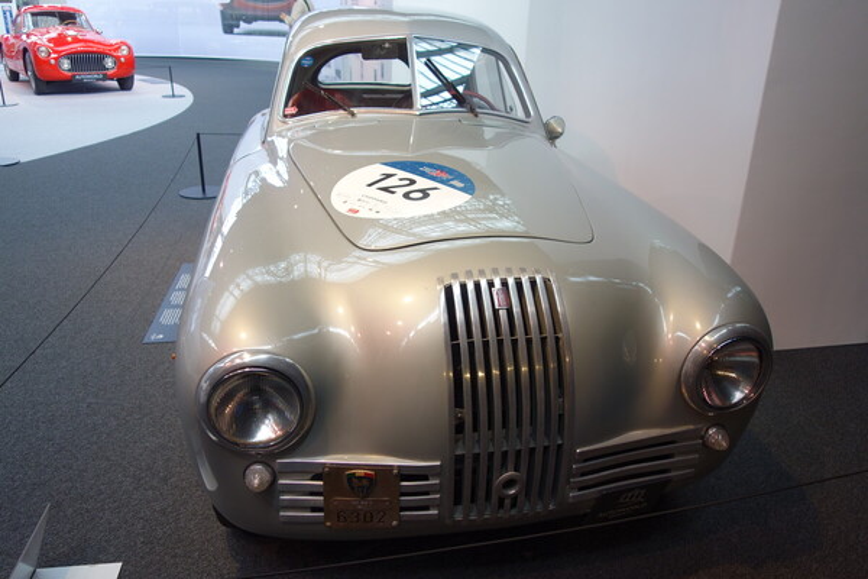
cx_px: 434
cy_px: 290
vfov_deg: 46.4
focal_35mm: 28
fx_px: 675
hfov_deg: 65.5
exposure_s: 1/100
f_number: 2.2
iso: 125
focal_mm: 10.53
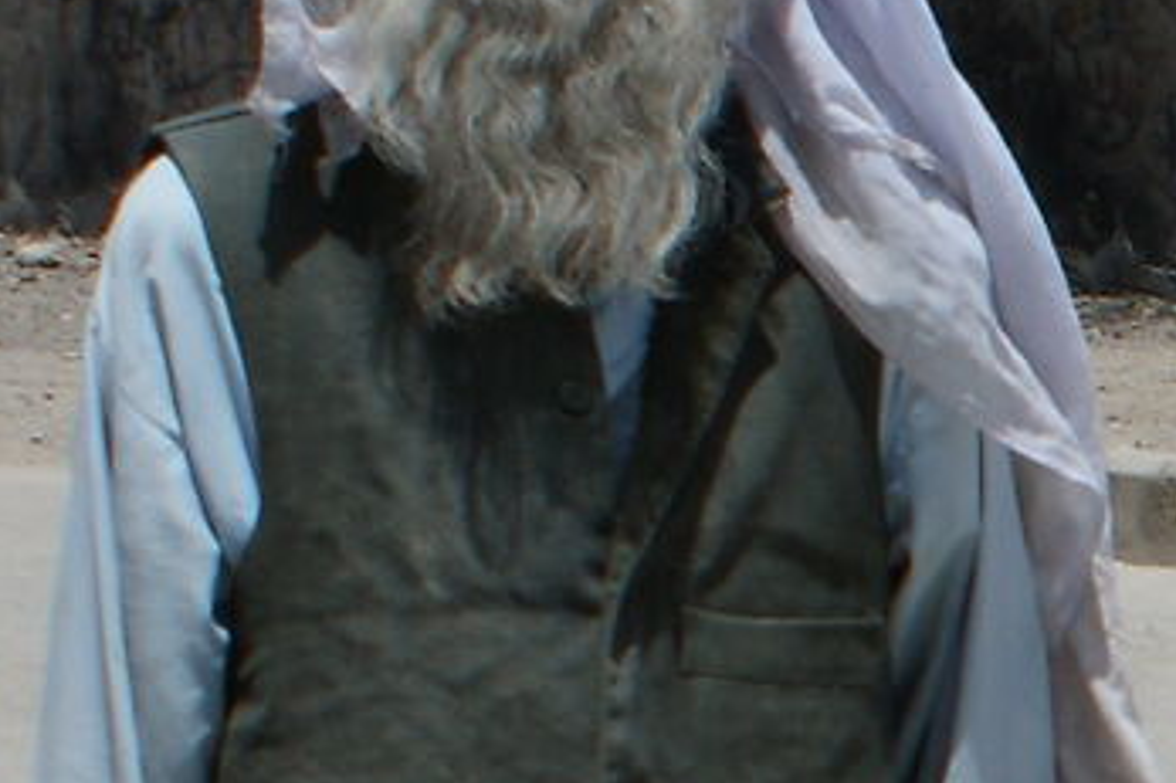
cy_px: 1249
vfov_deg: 3.8
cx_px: 3735
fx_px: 11867
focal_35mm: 363
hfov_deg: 5.3
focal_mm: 35
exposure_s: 1/200
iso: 100
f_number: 13
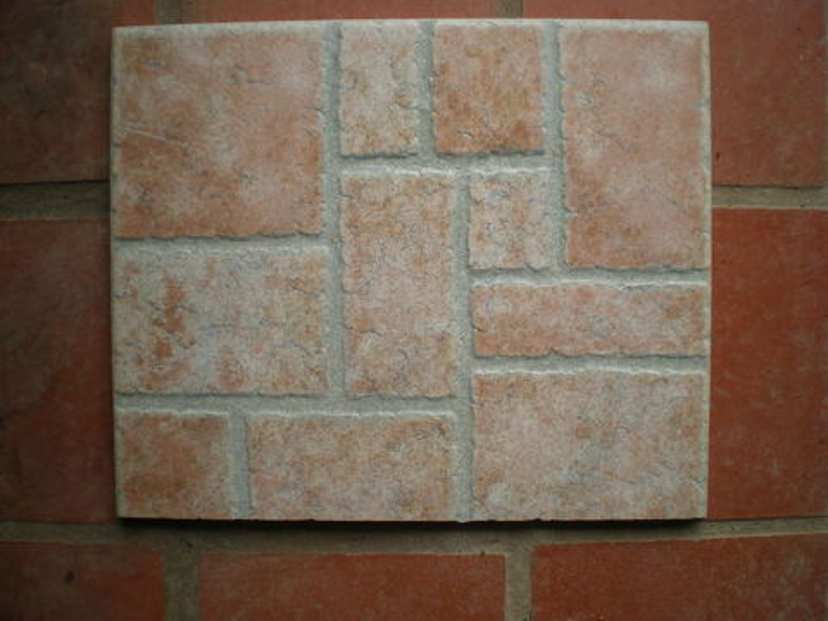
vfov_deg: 39.7
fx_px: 861
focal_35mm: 36
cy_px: 310
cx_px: 414
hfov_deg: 51.4
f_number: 3.1
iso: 50
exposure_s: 1/60
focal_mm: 6.3
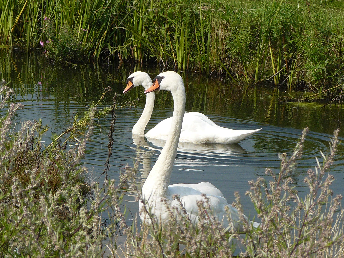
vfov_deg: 5.8
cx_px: 172
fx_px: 2554
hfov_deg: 7.7
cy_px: 129
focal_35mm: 257
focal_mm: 28.6
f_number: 5.6
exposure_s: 1/500
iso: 100
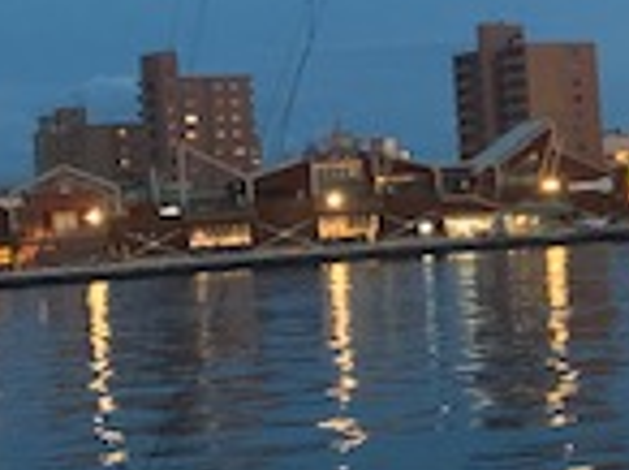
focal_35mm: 114
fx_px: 2068
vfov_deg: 12.9
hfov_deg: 15.2
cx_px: 1090
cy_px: 142
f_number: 1.8
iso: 500
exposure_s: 1/30
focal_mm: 4.25
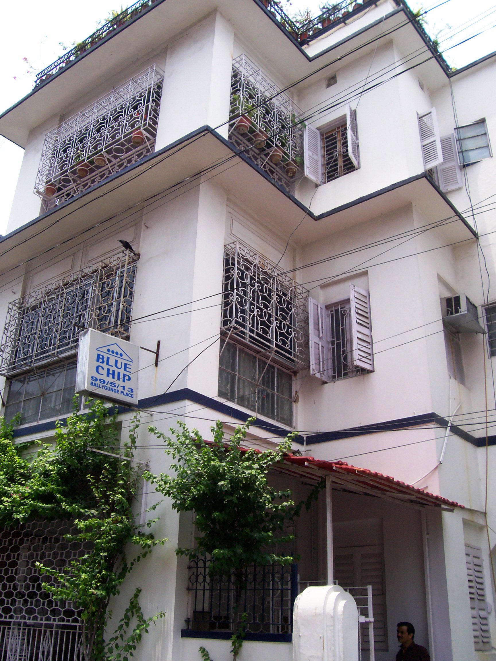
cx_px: 248
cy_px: 330
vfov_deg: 54.0
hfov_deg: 41.8
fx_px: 650
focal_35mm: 34
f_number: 5.1
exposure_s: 1/306
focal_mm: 5.6
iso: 80
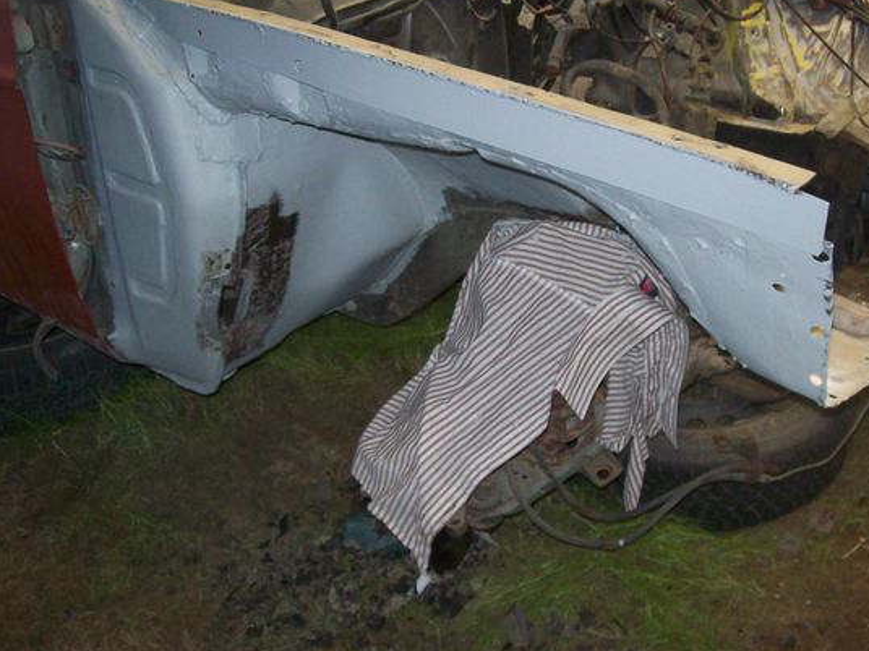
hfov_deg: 43.8
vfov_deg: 33.6
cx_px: 491
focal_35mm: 43
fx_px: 1079
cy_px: 317
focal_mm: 6
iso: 200
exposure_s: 1/64
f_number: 2.7
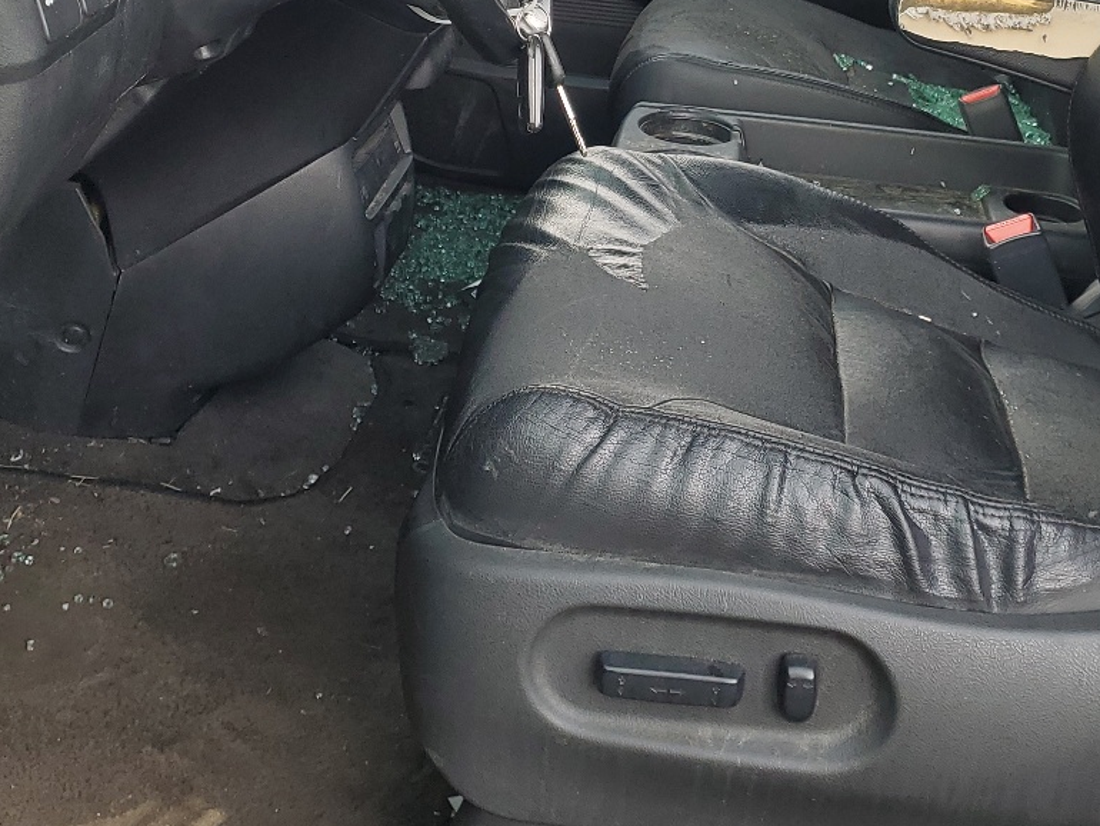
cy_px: 49
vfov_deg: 26.0
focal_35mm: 54
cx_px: 657
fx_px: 1717
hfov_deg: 35.4
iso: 50
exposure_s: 1/135
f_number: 1.5
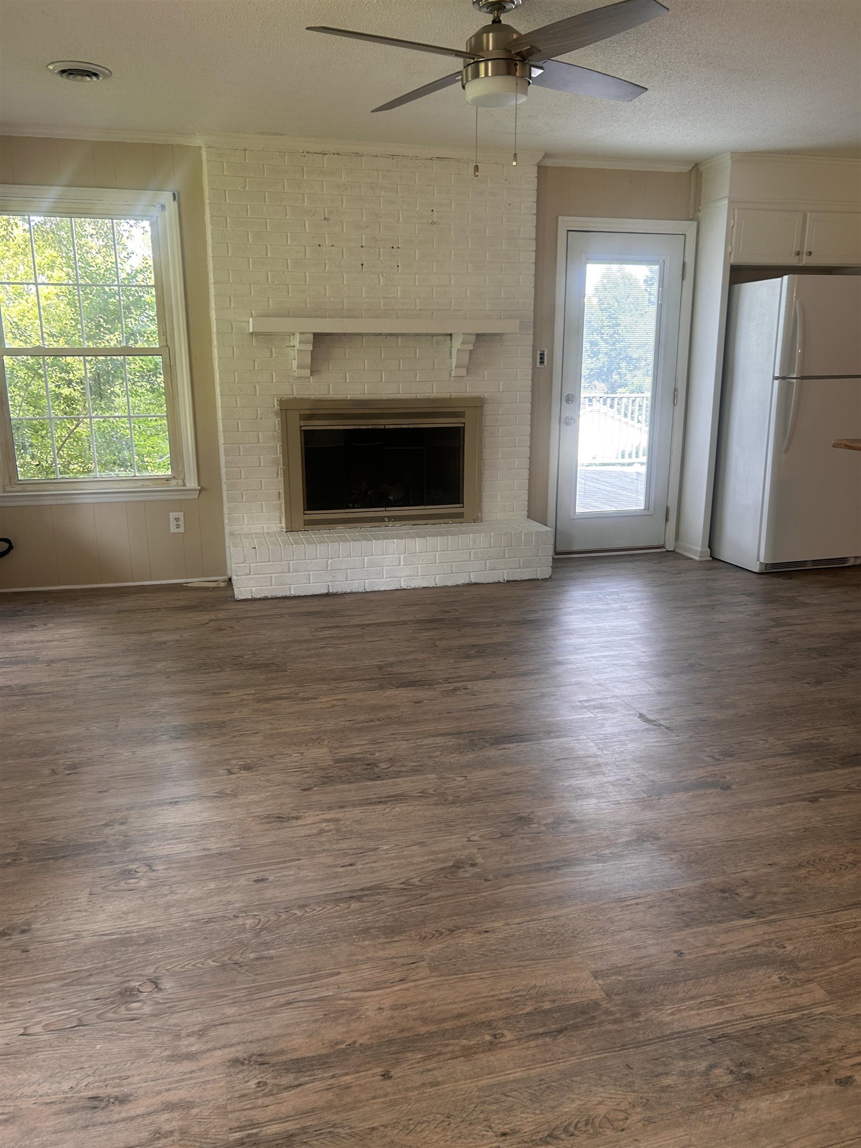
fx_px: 862
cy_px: 574
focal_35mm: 26
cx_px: 430
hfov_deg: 53.1
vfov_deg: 67.3
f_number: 1.5
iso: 80
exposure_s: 1/60
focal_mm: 5.7
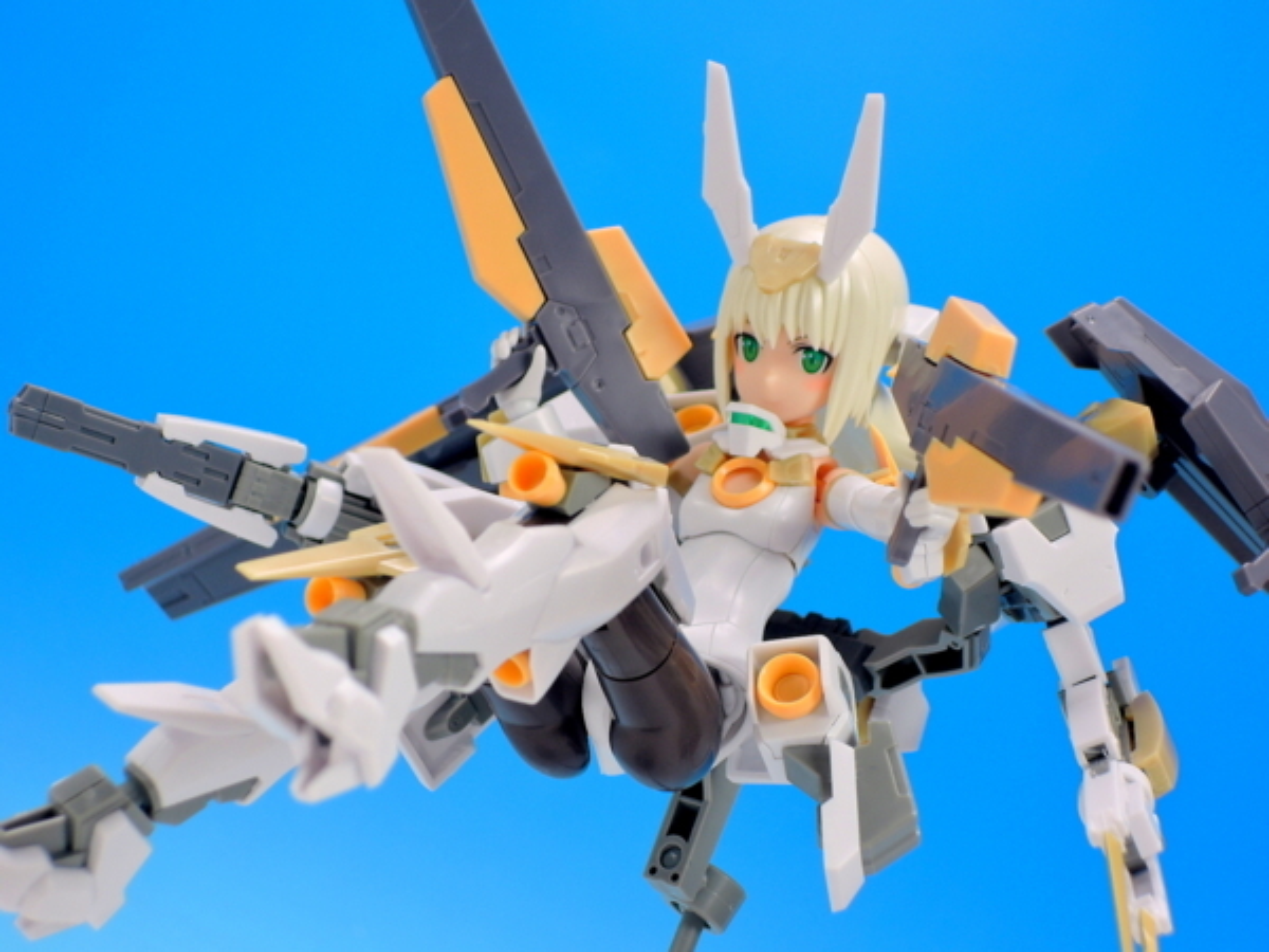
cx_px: 634
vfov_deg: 15.6
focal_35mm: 95
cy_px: 476
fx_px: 3483
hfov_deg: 20.7
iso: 80
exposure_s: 1/2.5
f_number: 5
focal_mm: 20.2
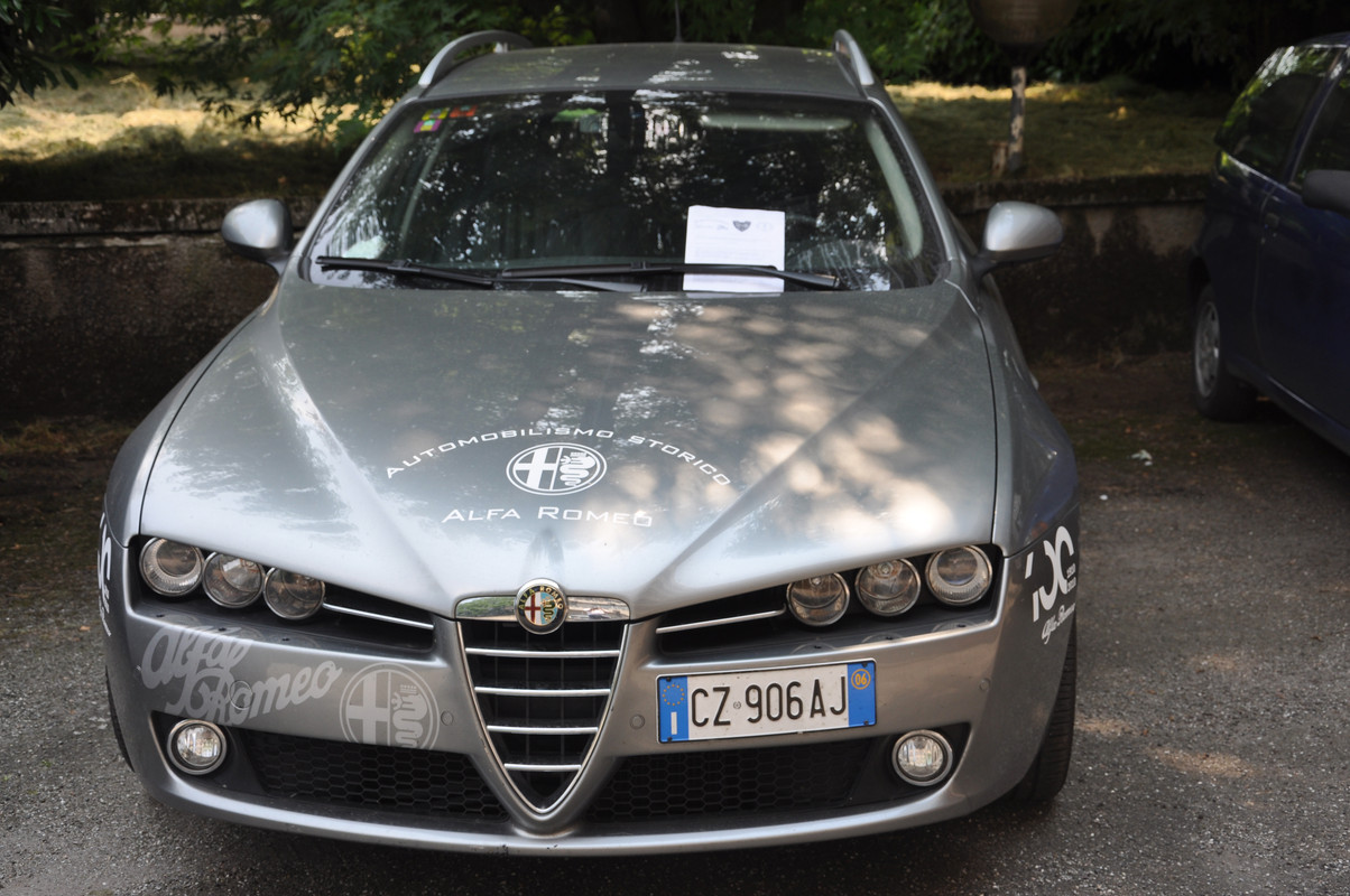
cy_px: 448
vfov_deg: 23.7
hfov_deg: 35.1
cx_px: 675
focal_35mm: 57
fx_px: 2135
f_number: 7.1
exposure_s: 1/200
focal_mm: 38
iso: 200
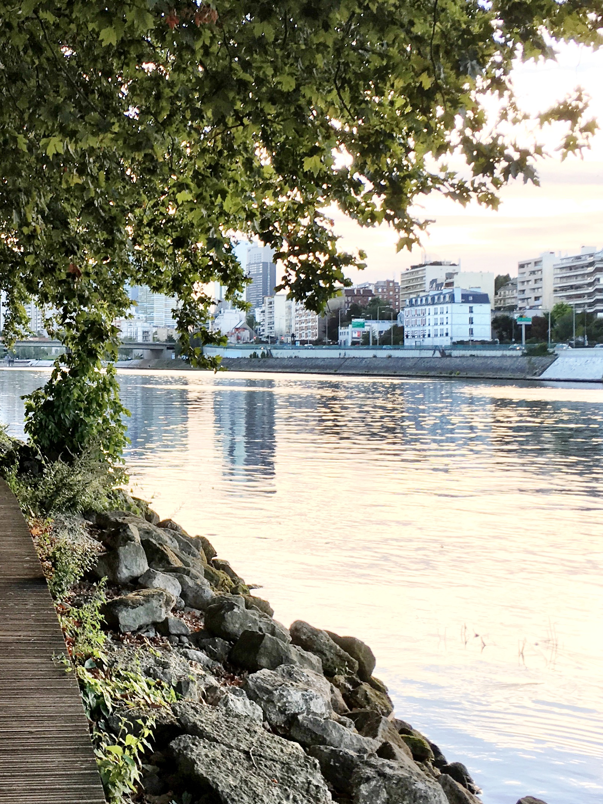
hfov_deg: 25.9
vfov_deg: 34.8
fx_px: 1278
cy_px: 327
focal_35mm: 55
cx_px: 97
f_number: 2.2
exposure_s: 1/181
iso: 25
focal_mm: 4.15
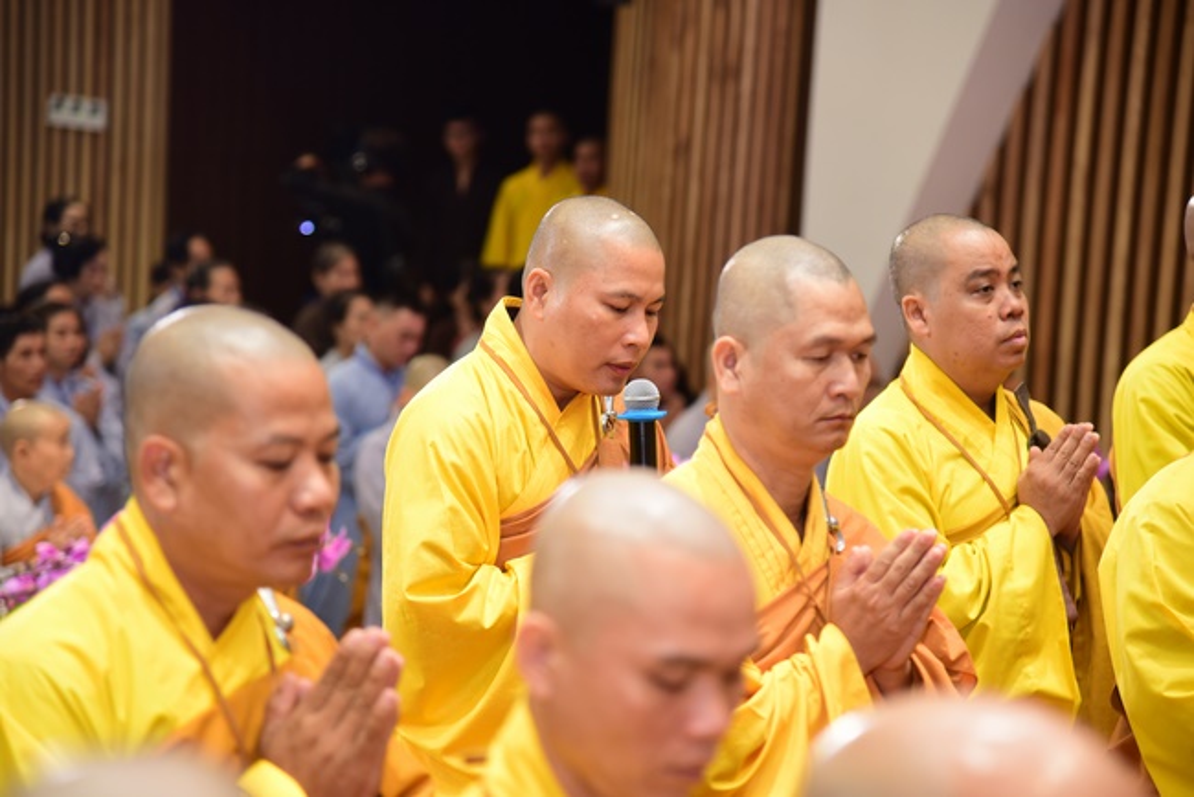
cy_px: 398
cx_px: 597
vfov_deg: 11.4
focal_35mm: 120
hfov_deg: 17.1
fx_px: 3982
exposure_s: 1/60
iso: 1000
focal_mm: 120
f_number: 4
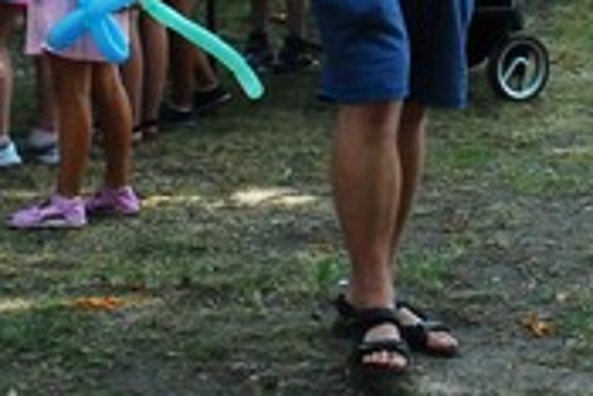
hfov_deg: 10.6
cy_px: -284
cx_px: 539
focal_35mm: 192
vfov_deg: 7.0
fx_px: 3165
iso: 800
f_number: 4.5
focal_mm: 28
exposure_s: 1/250
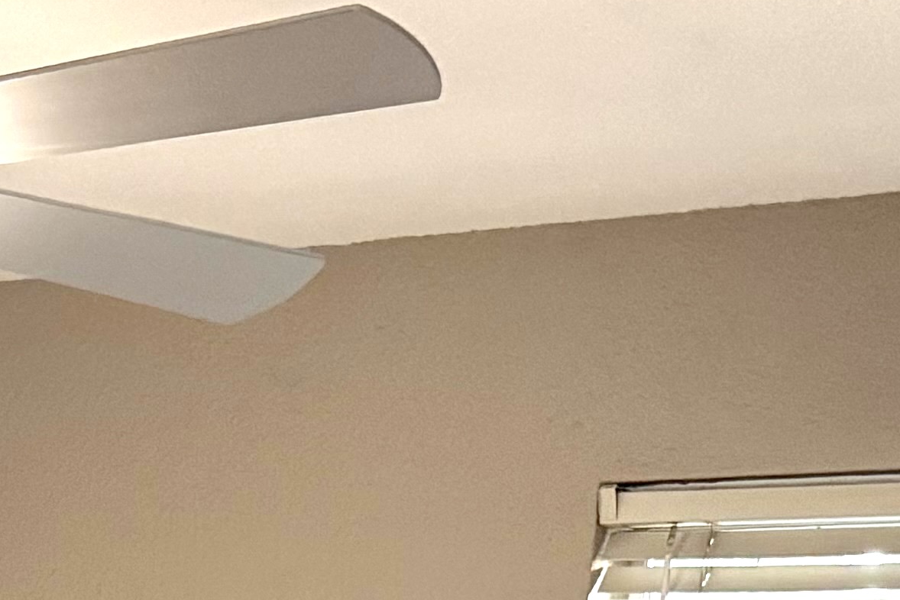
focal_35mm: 121
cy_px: 1344
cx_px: -593
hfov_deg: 15.2
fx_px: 3026
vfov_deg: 10.1
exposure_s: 1/60
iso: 400
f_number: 1.78
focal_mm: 6.76
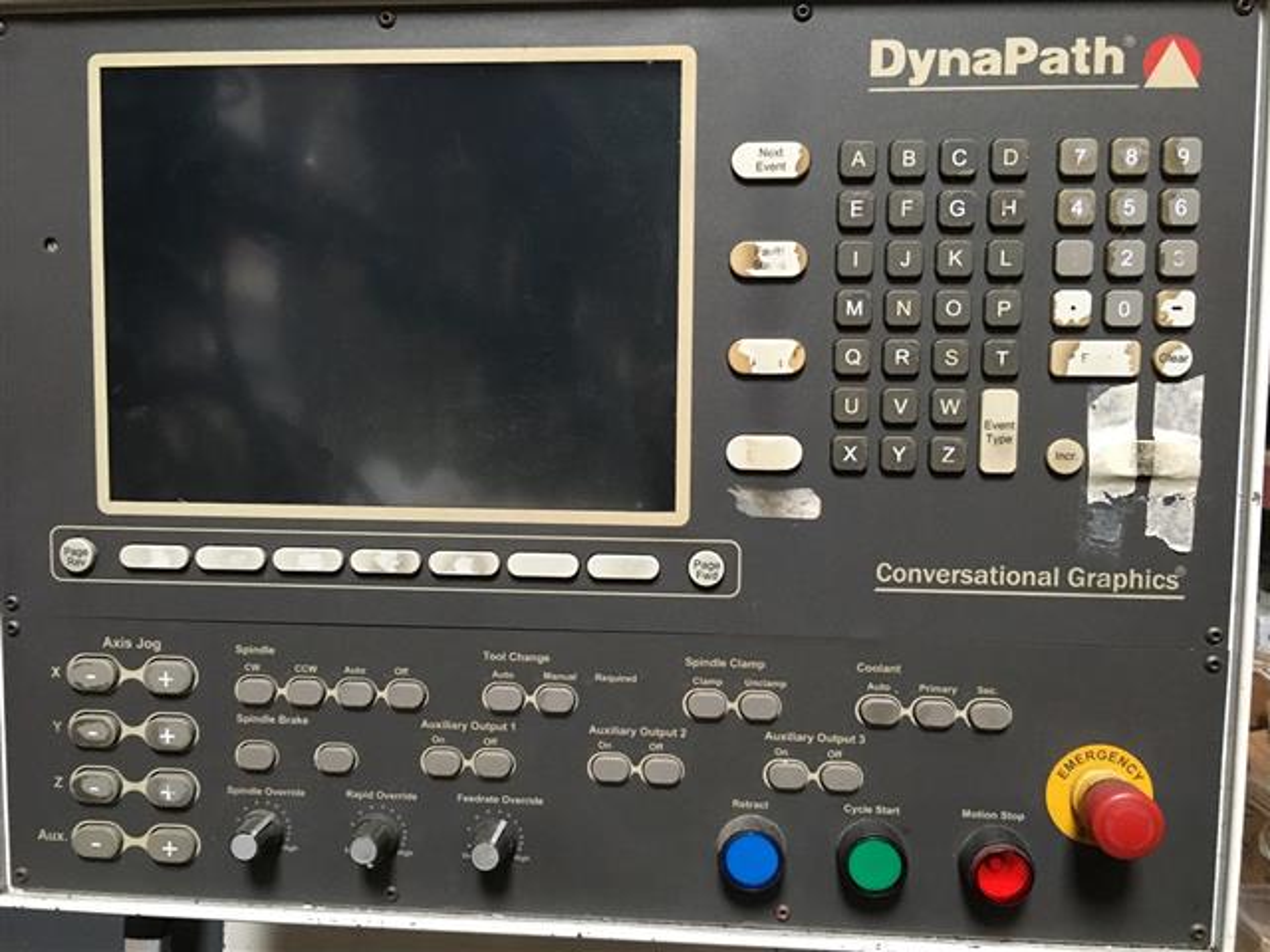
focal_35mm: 29
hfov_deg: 61.7
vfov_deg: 48.2
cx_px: 635
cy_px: 476
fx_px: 1064
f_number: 2.2
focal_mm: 4.15
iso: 200
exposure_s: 1/24
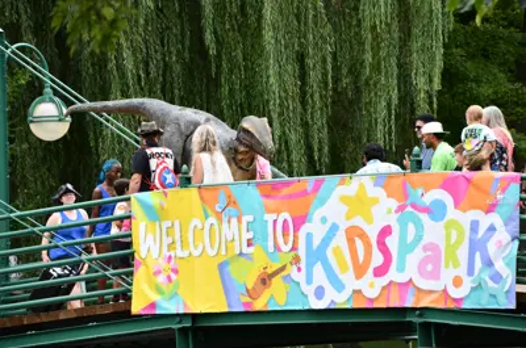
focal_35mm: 183
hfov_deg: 11.3
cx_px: 263
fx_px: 2668
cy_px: 174
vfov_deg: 7.5
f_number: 8
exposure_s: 1/250
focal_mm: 122
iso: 200
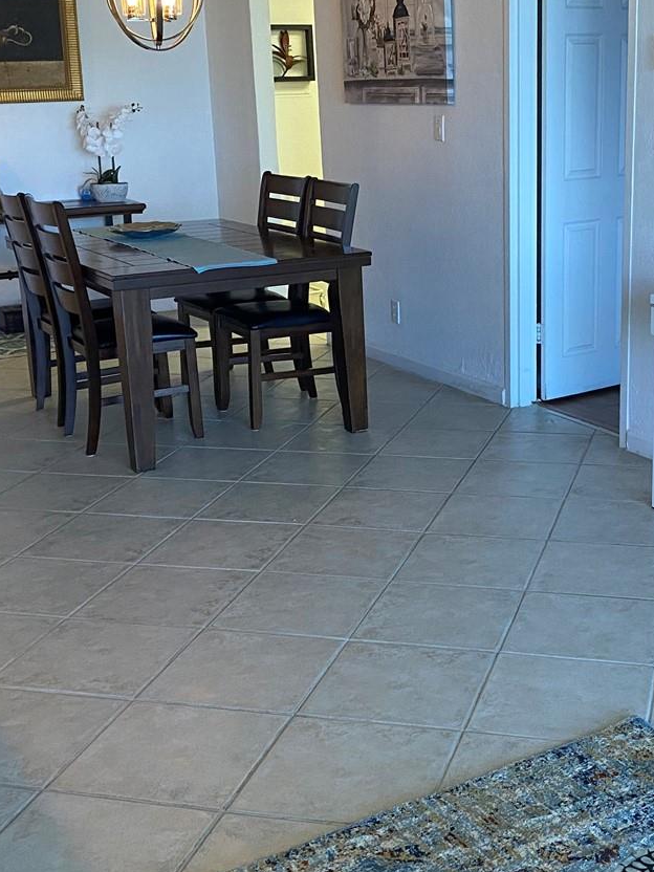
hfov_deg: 28.9
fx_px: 1260
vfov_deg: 38.1
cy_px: 383
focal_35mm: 50
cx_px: 443
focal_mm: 4.25
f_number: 1.8
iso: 200
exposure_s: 1/60
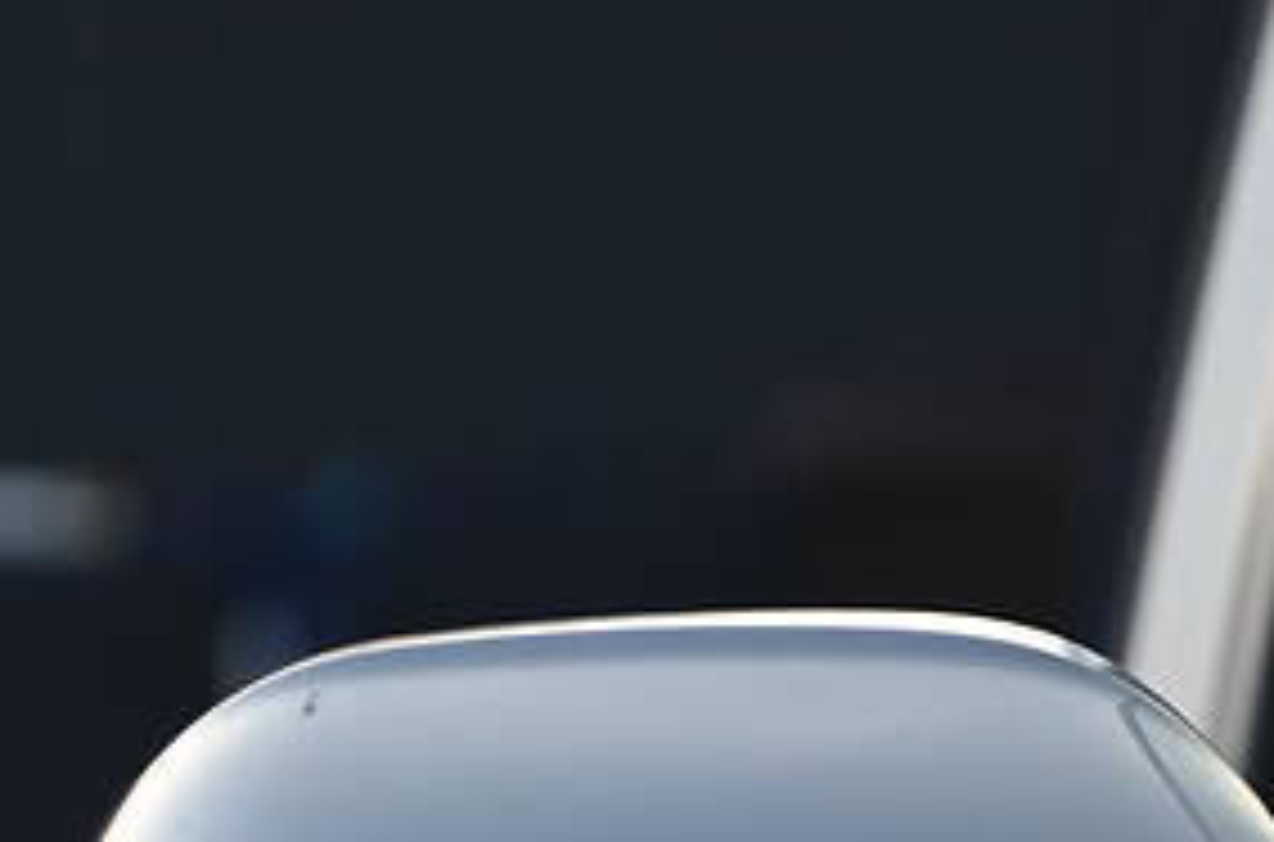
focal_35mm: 445
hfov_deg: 4.6
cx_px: 752
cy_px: 1180
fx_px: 15719
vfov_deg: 3.1
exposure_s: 1/100
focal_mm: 105
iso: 400
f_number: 5.6
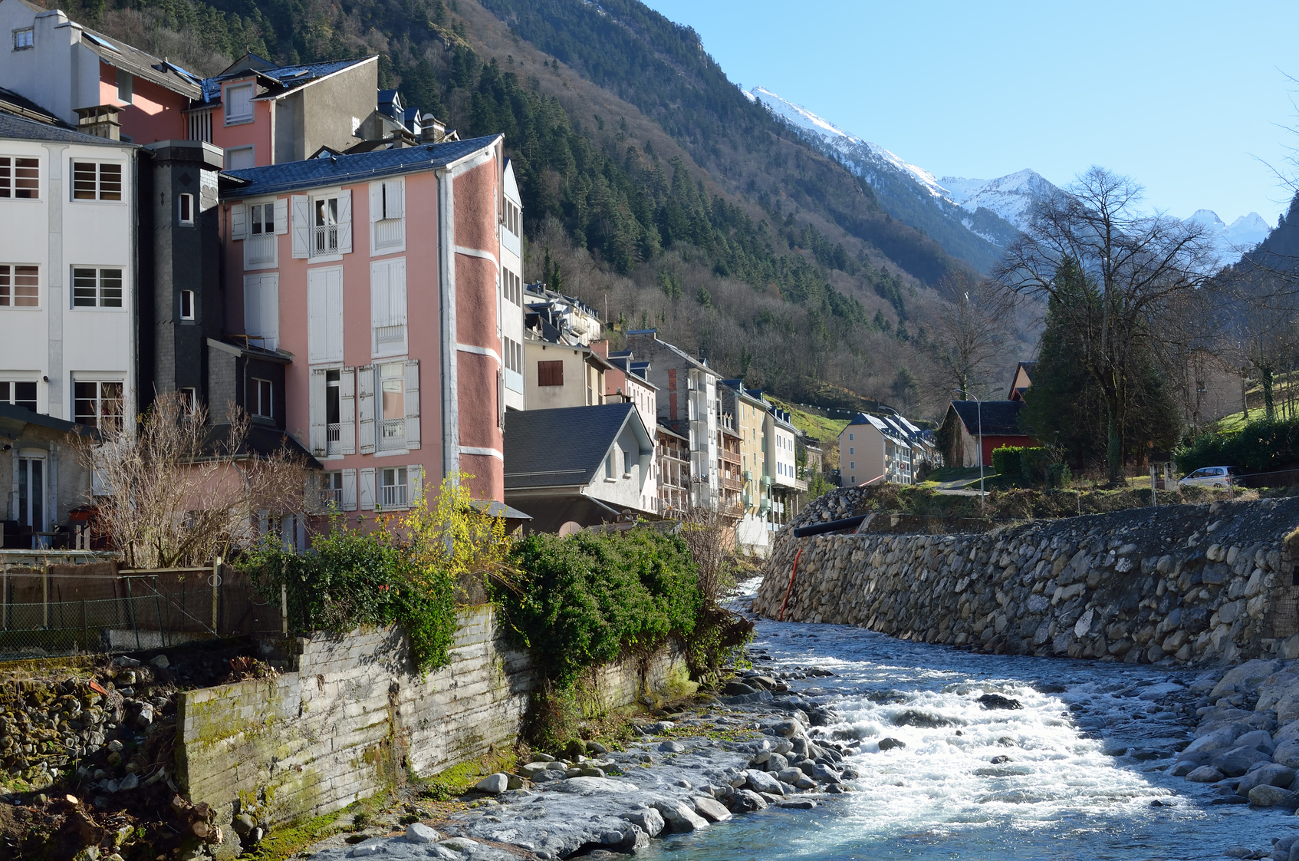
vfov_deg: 28.0
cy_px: 430
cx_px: 650
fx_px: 1728
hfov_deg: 41.2
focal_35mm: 48
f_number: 11
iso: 100
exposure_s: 1/30
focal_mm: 32
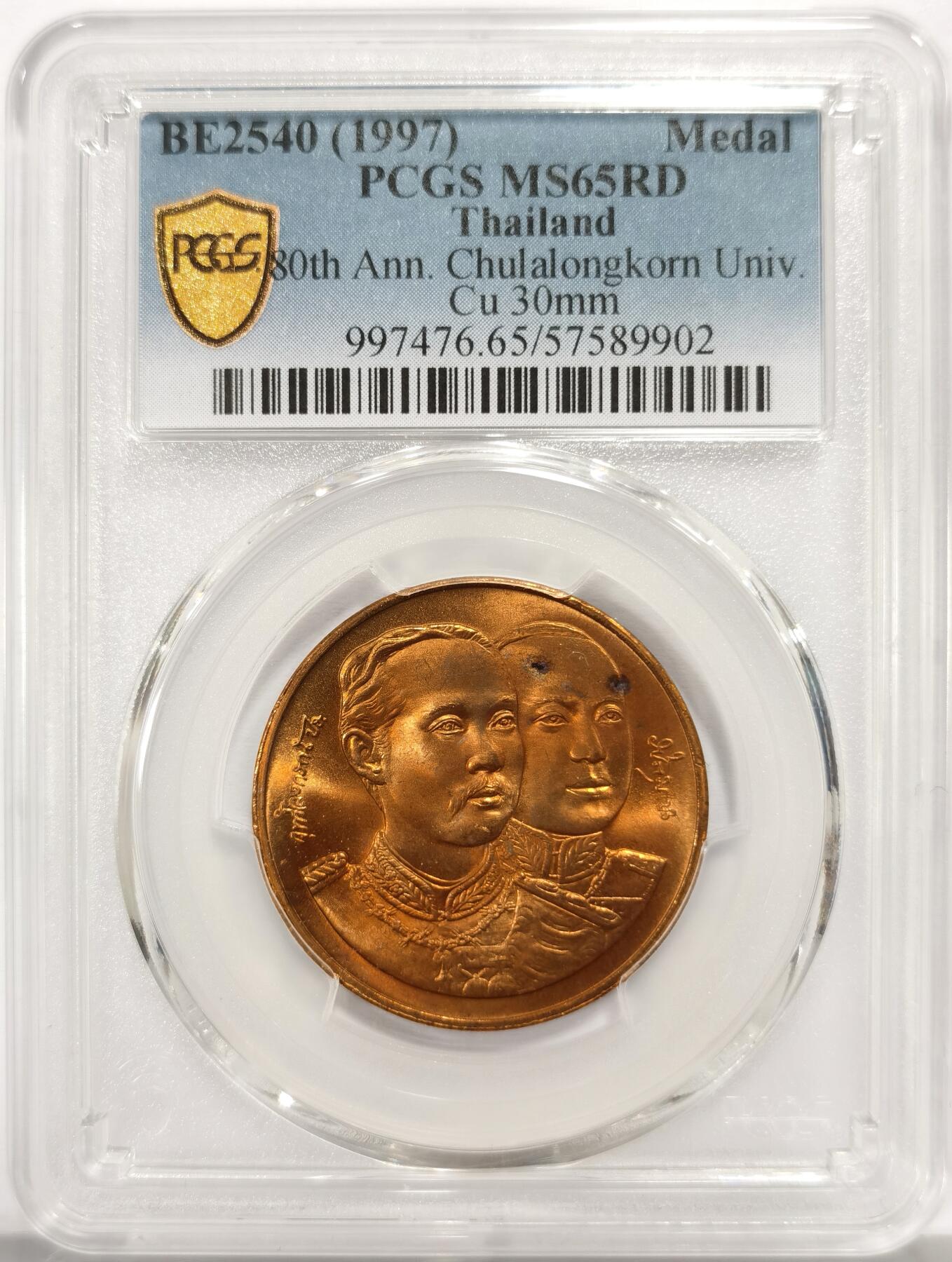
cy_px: 631
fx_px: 1973
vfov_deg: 35.5
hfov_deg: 27.1
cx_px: 476
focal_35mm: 54
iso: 125
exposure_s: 1/100
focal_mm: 5.56
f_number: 16
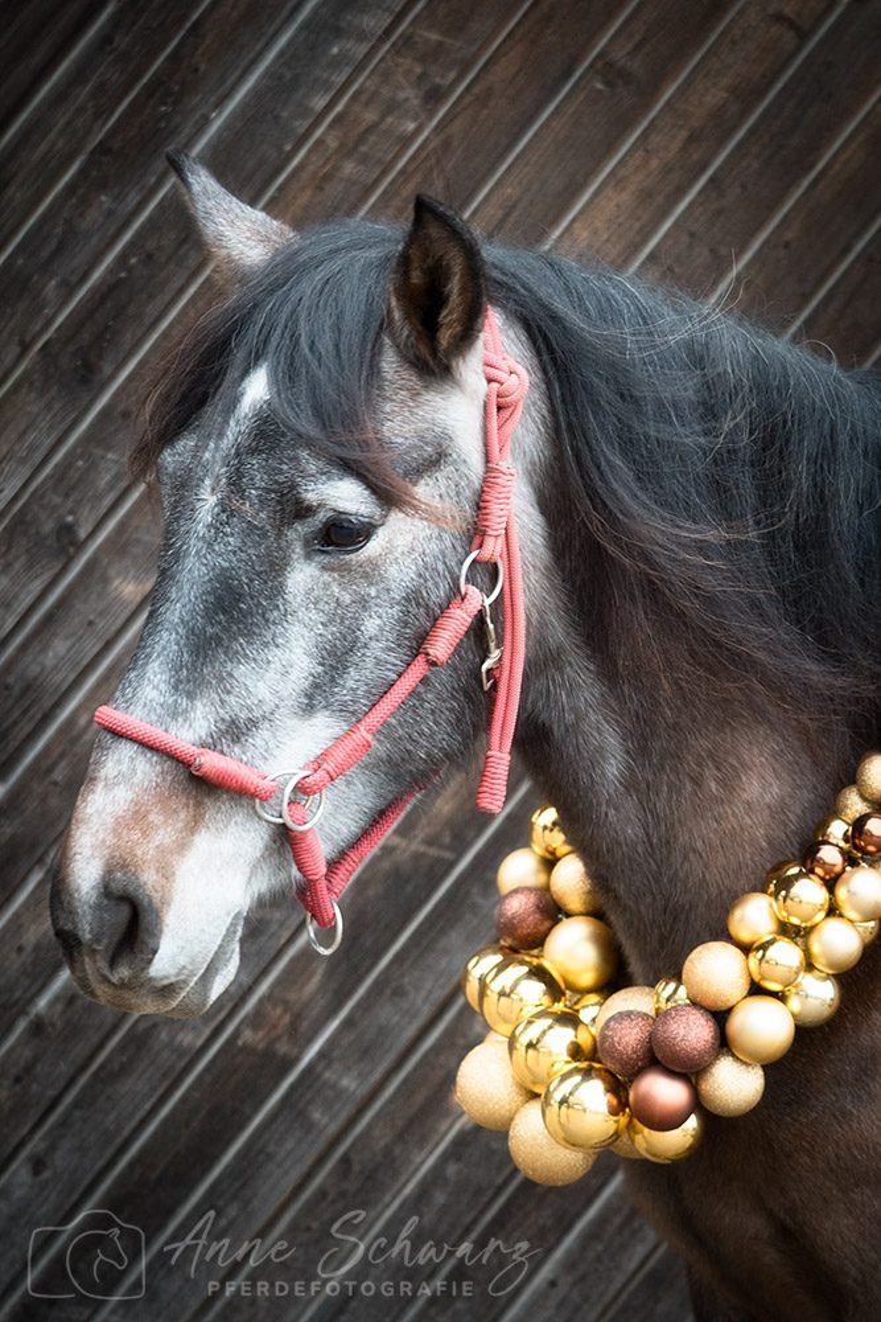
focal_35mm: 56
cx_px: 440
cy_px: 661
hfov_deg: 24.2
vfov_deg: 35.6
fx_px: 2055
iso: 1250
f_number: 4
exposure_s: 1/160
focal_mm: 56
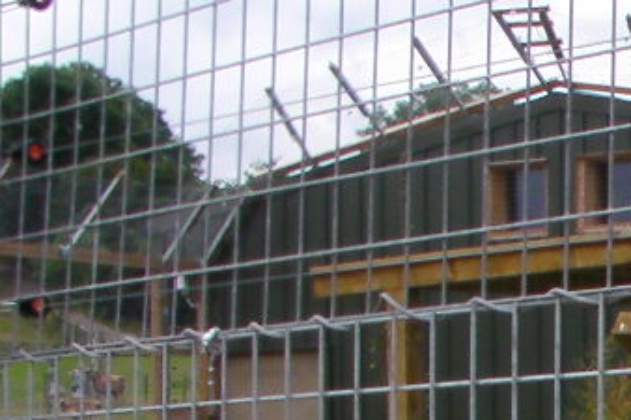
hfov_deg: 10.2
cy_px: 805
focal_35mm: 187
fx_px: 3276
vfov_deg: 7.1
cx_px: 1241
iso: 50
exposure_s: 1/334
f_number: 4.5
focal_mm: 6.3
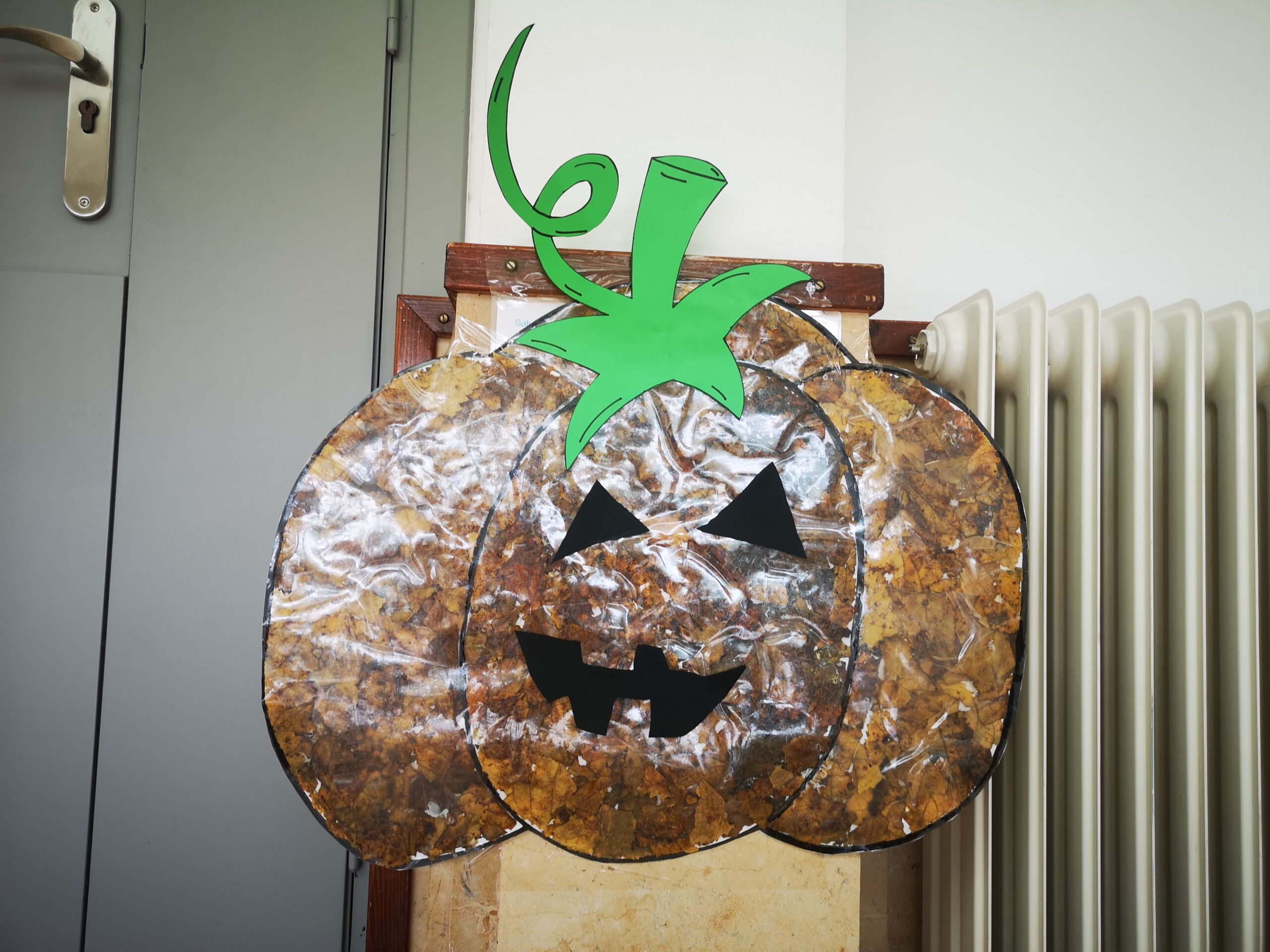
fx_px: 991
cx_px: 635
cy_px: 476
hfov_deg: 65.3
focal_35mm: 27
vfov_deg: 51.4
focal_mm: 5.58
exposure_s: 1/50
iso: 100
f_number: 1.8
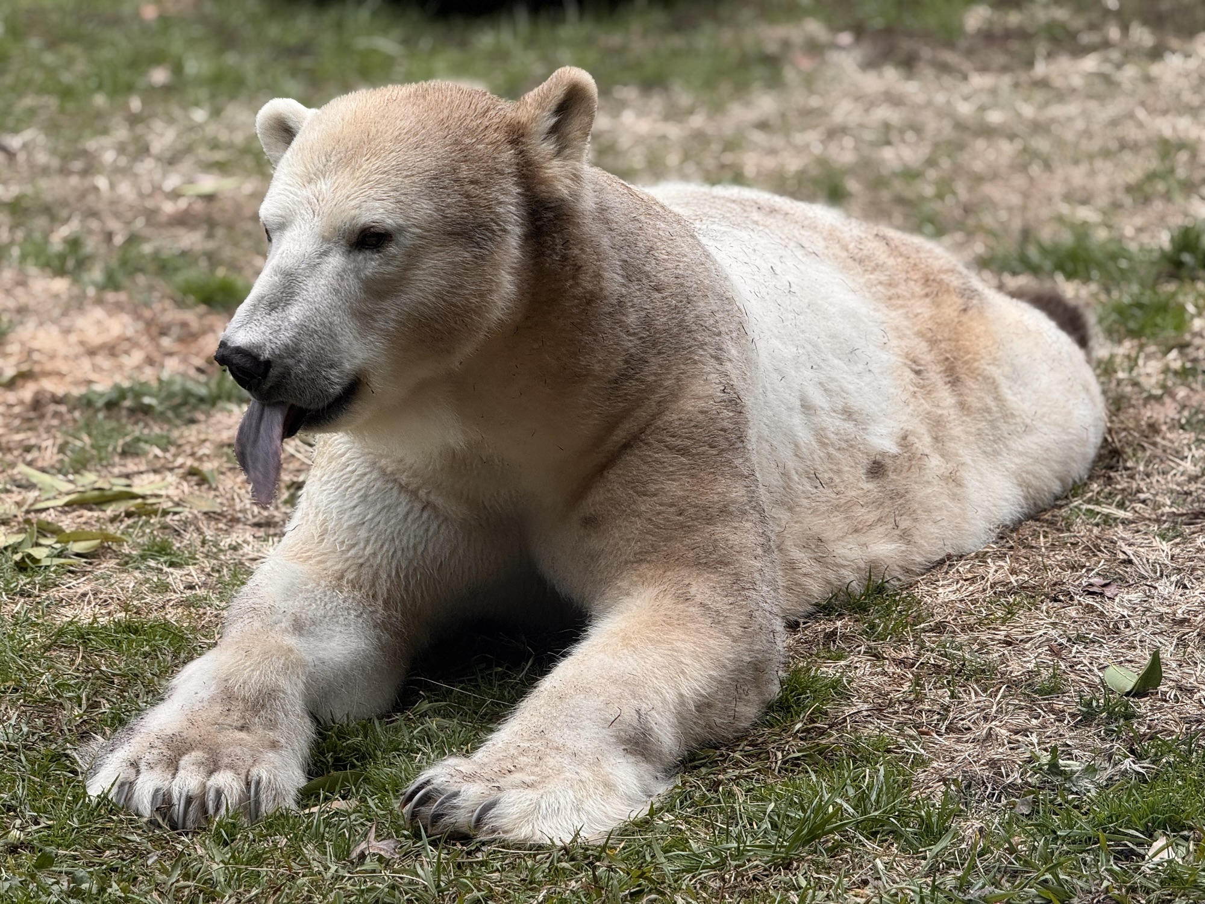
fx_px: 4177
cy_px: 452
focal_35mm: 120
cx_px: 602
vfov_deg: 12.3
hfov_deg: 16.4
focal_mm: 15.66
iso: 50
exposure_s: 1/99
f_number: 2.8
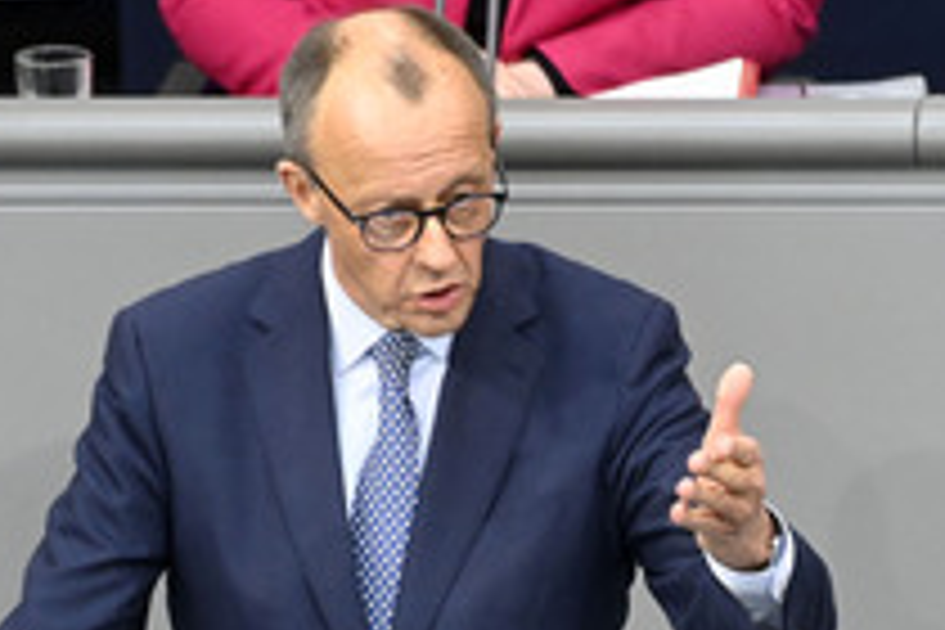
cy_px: 522
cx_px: 371
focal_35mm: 880
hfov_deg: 2.3
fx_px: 23098
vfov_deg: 1.6
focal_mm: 410
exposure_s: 1/320
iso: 10000
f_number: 5.6
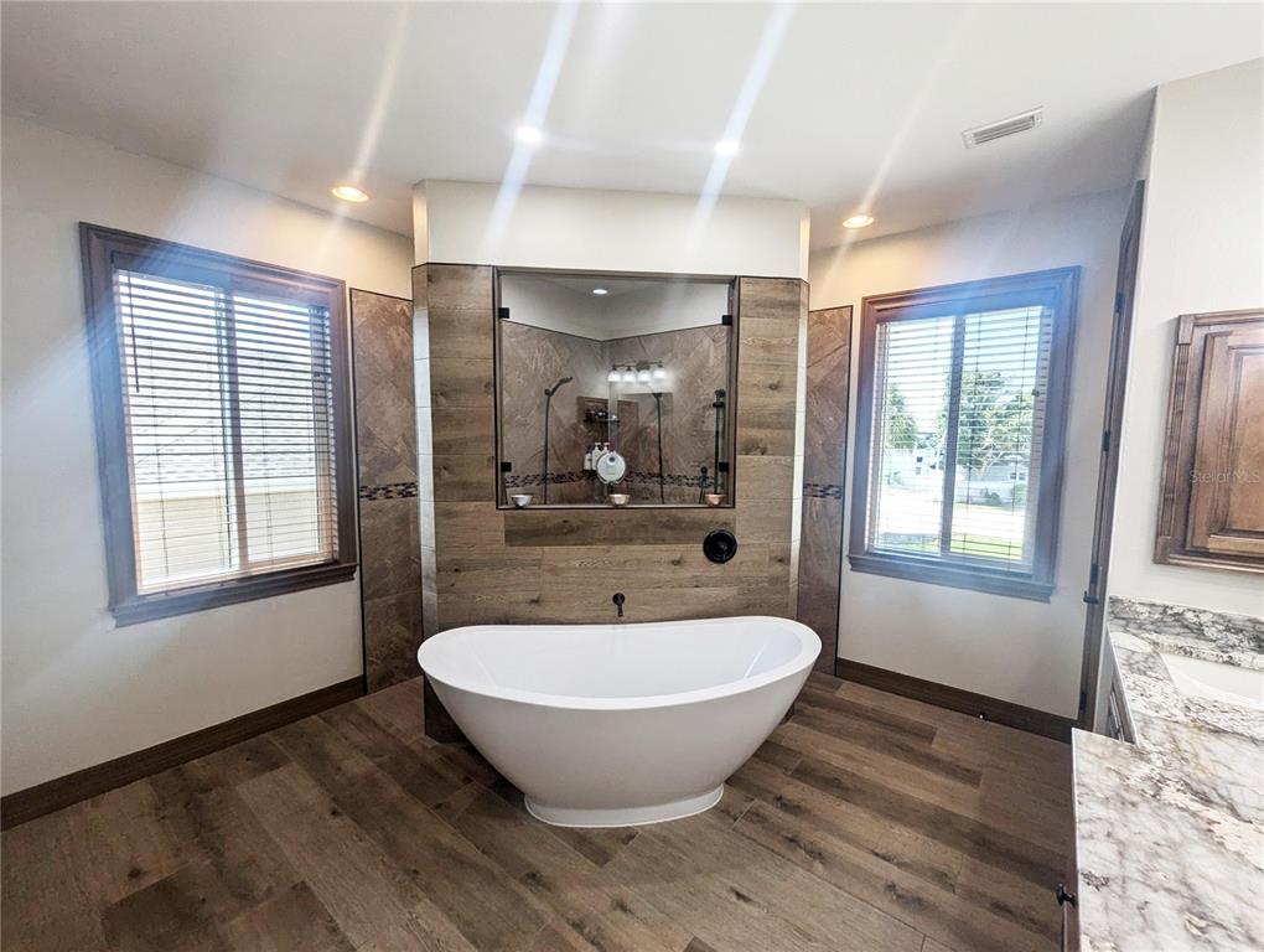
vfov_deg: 90.1
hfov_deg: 106.1
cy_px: 476
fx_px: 475
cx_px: 632
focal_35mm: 13
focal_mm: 1.95
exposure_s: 1/259
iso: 60
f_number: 2.2
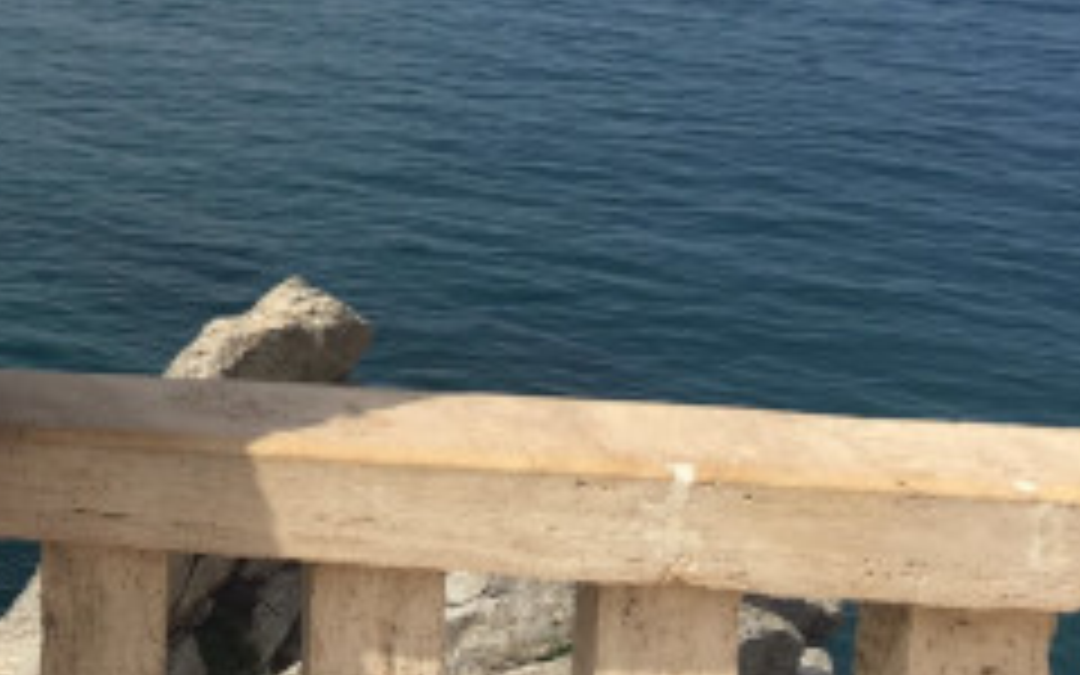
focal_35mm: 77
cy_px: 54
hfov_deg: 24.2
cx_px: -234
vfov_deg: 16.7
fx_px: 2266
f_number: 2.2
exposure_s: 1/2825
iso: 32
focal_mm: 4.15
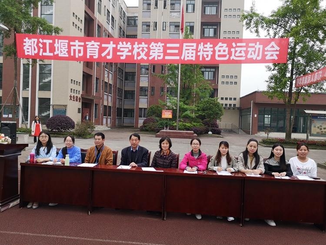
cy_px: 122
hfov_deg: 65.3
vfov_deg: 51.4
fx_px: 254
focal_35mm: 27
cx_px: 163
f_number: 1.8
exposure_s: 1/493
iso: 50
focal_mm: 3.95
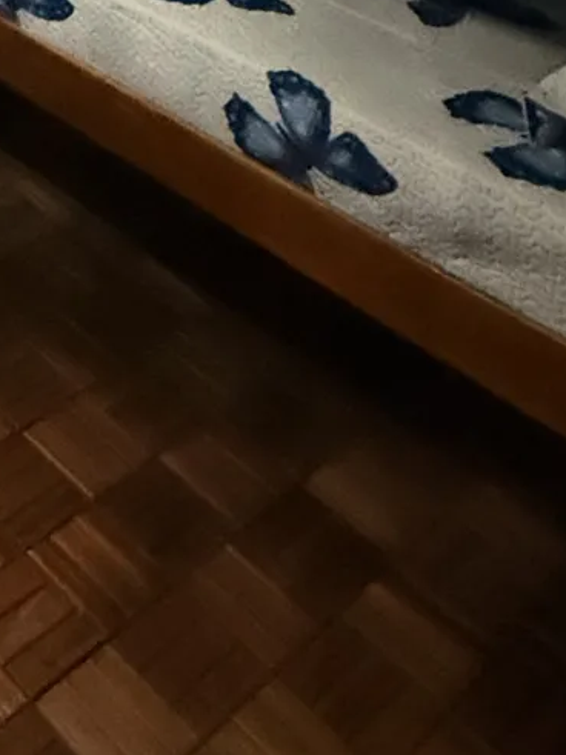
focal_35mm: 57
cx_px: -288
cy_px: -494
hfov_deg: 21.4
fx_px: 1243
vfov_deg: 23.5
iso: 1250
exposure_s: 1/30
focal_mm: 2.22
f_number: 2.2
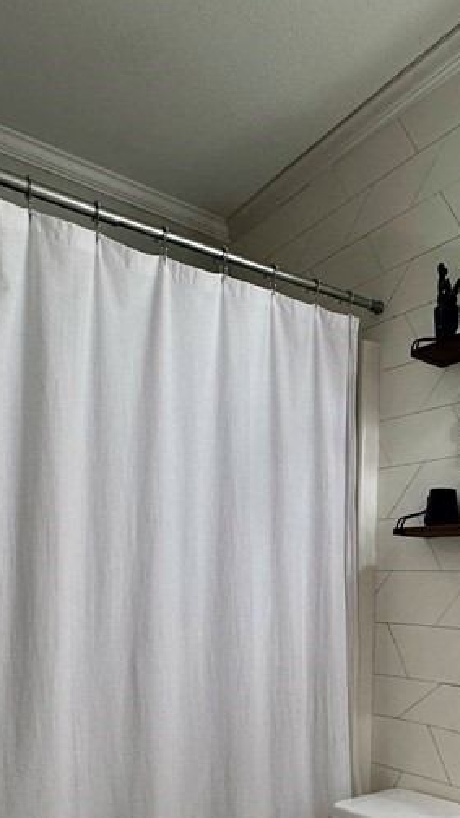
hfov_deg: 36.7
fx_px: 673
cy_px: 609
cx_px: 354
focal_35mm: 31
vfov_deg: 59.5
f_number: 2.2
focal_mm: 2.22
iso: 160
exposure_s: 1/120
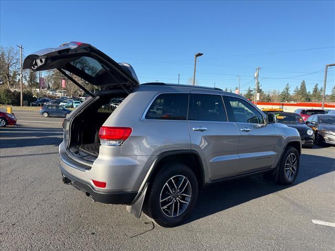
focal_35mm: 24
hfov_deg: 71.6
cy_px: 126
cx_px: 168
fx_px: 232
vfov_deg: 56.8
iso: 80
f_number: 1.78
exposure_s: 1/2370
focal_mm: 6.76
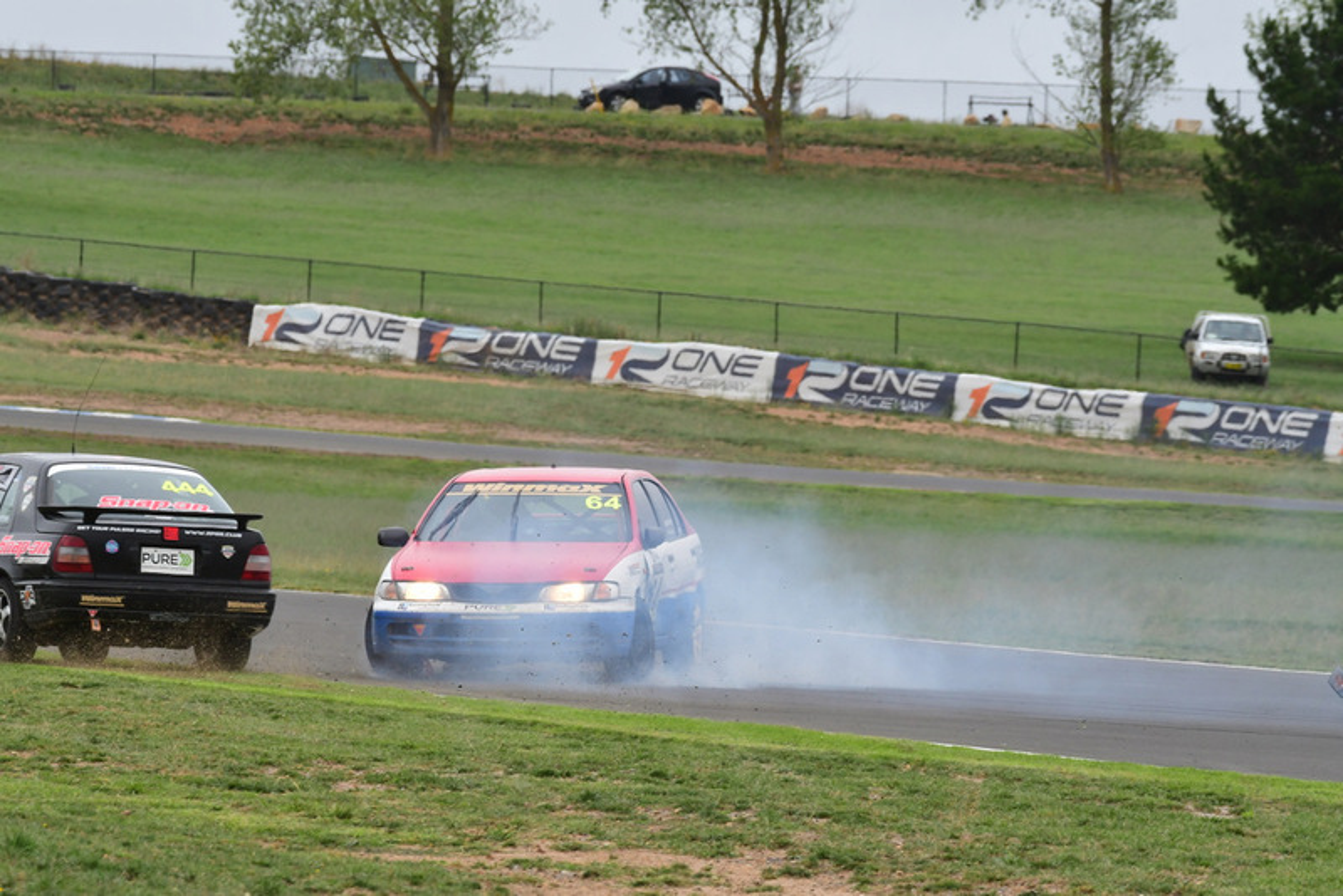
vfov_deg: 2.6
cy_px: 448
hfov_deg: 3.9
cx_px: 672
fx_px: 19591
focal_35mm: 525
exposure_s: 1/640
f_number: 11
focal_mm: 350
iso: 640
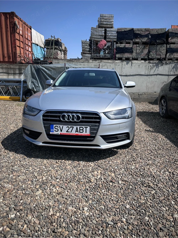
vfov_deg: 71.6
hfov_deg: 56.8
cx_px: 89
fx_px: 165
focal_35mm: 24
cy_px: 119
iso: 80
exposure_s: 1/5000
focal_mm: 6.86
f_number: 1.78
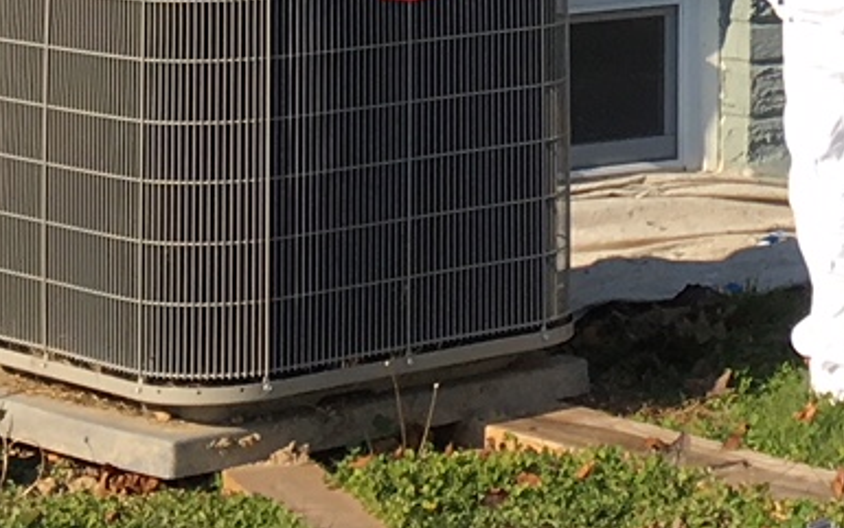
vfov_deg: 7.3
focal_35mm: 161
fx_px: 3705
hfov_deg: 12.9
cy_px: -986
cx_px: 682
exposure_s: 1/1261
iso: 25
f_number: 2.2
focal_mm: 4.15
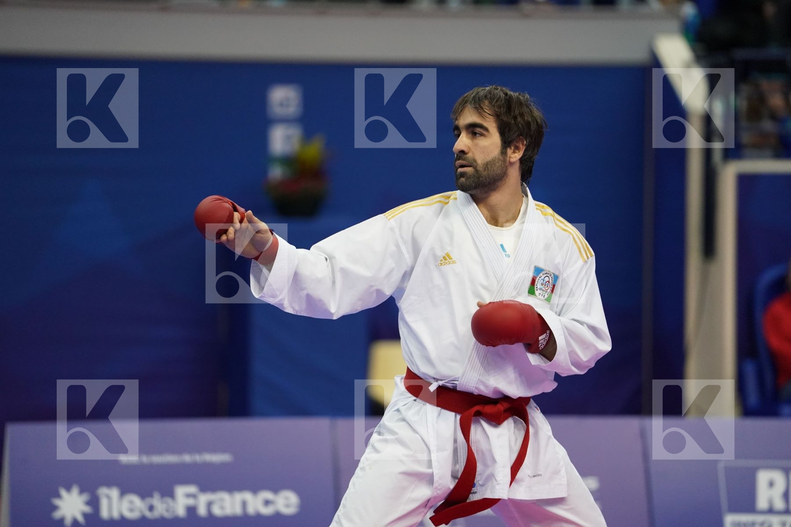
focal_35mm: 200
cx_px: 396
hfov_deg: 10.3
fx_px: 4394
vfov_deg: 6.9
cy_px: 264
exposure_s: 1/1000
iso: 3200
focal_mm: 200
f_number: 2.8
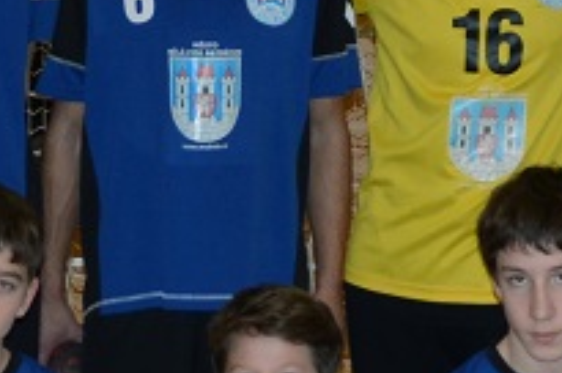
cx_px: 445
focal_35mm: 308
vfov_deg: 4.4
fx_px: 4800
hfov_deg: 6.7
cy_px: 344
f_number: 4.5
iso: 800
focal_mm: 35
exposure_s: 1/250
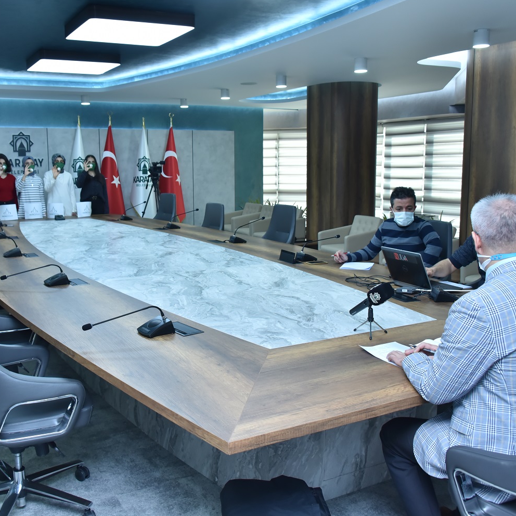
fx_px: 607
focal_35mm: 36
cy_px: 256
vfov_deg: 46.0
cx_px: 225
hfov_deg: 45.9
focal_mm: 28
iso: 800
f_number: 5.6
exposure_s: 1/160
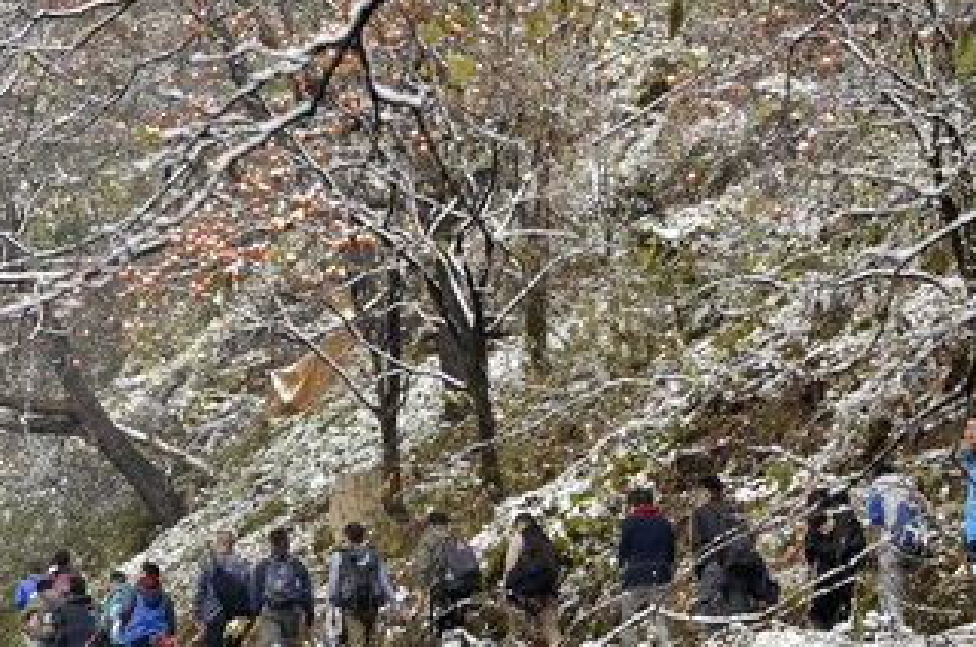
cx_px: 464
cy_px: 267
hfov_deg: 8.8
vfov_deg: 5.8
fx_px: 6358
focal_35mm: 235
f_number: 7.1
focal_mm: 66
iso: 160
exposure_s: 1/320
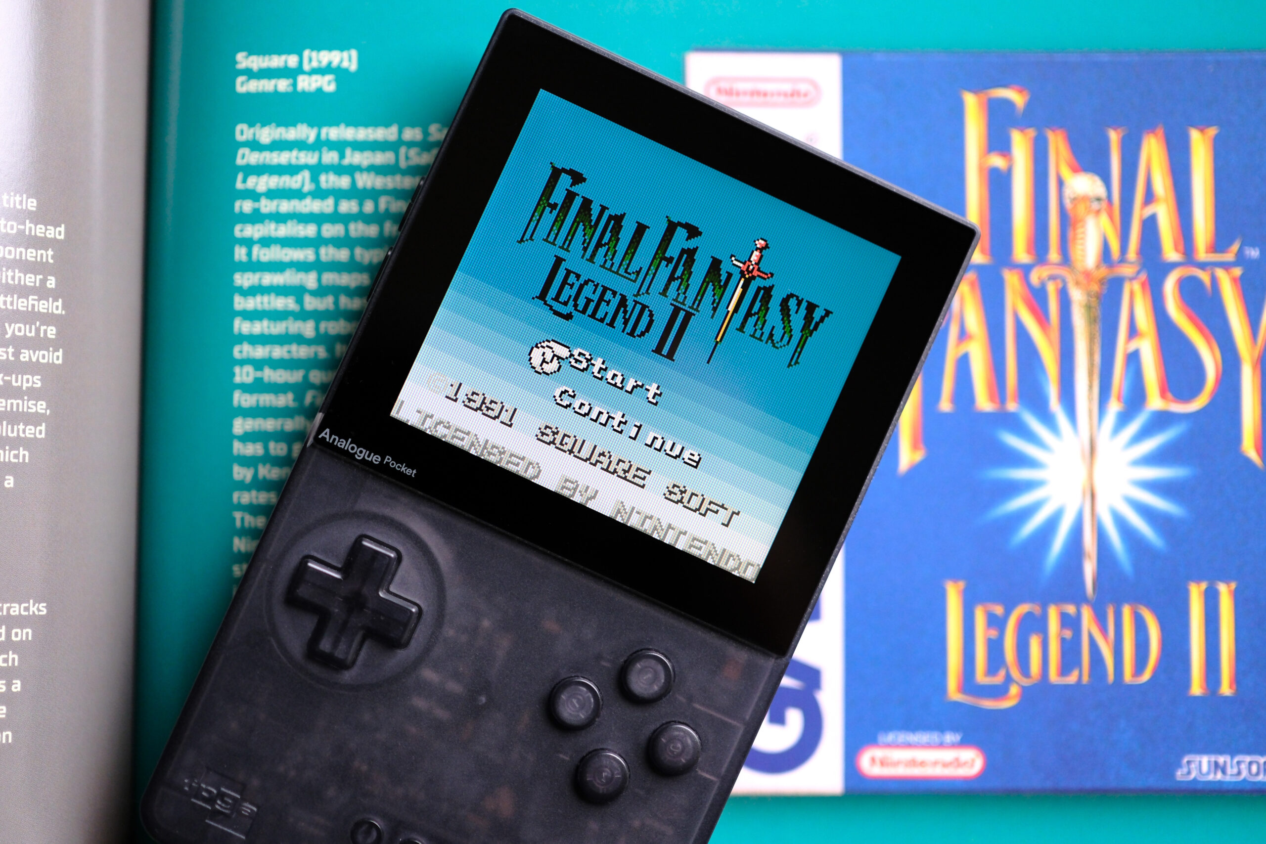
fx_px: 1758
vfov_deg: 27.0
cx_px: 633
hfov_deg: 39.6
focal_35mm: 50
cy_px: 422
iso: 1000
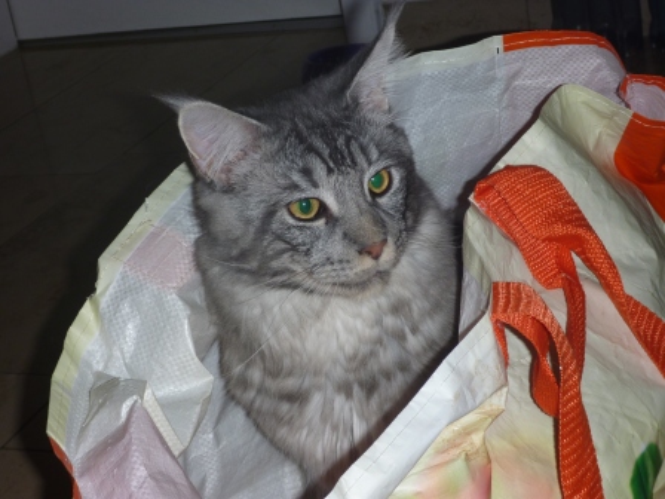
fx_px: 1460
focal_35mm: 76
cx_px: 332
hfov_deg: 25.7
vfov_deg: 19.4
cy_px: 250
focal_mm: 13.4
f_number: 5.5
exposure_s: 1/40
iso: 100
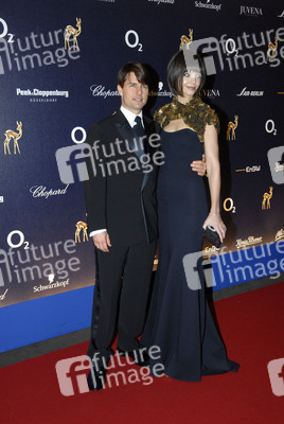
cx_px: 142
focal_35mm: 39
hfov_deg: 34.3
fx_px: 460
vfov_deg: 49.5
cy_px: 212
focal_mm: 26
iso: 500
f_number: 6.3
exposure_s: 1/125
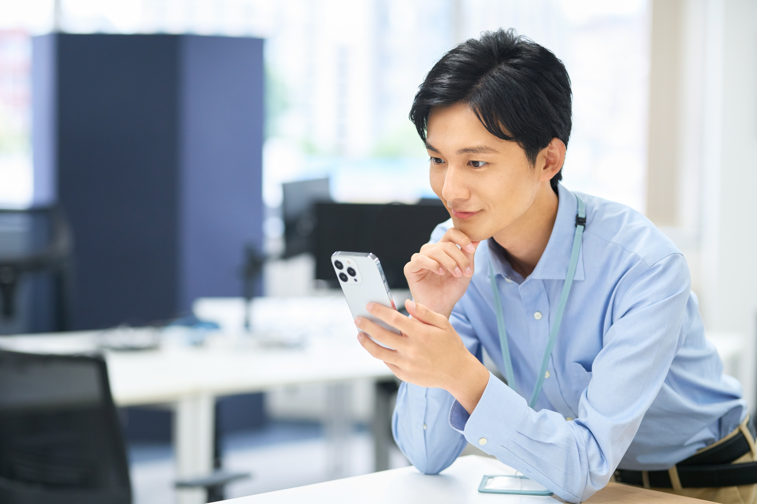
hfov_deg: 23.9
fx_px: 1786
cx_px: 378
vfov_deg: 16.0
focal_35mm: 85
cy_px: 252
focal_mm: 85
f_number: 2.2
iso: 400
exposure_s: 1/500
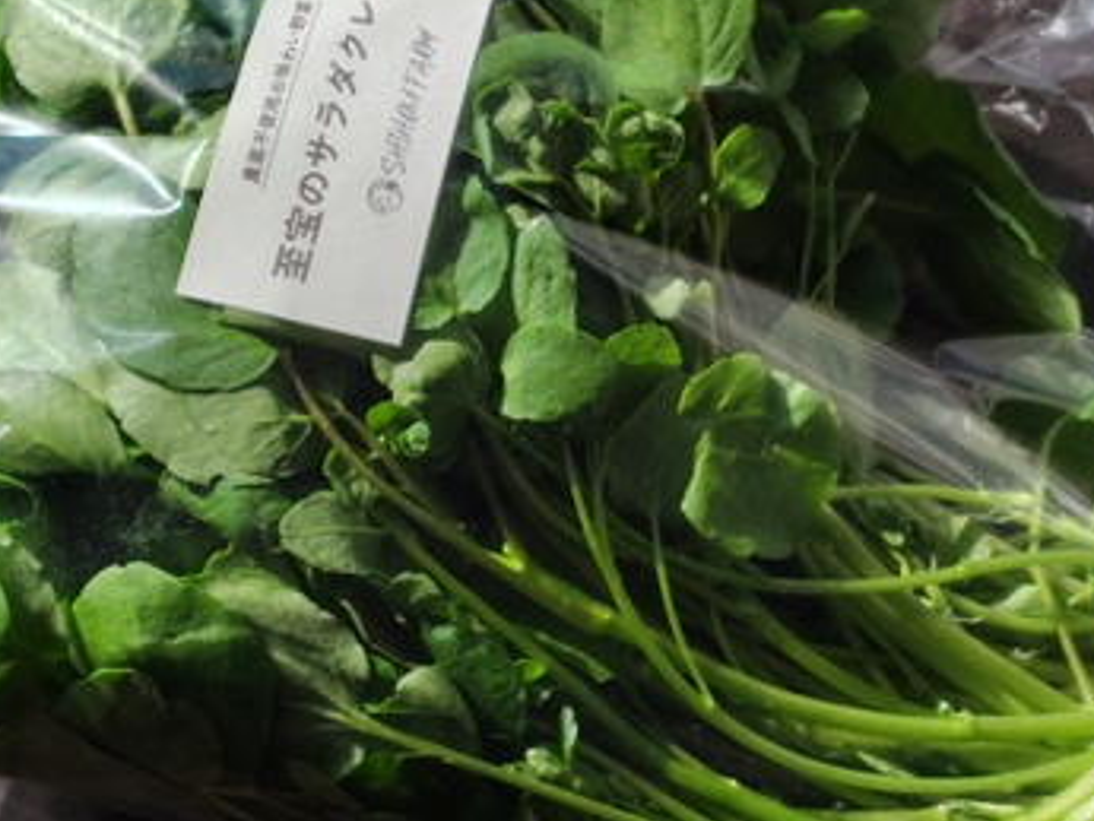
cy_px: 326
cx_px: 533
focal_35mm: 32
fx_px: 1012
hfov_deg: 56.8
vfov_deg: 43.9
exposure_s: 1/470
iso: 50
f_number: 1.9
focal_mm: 5.6
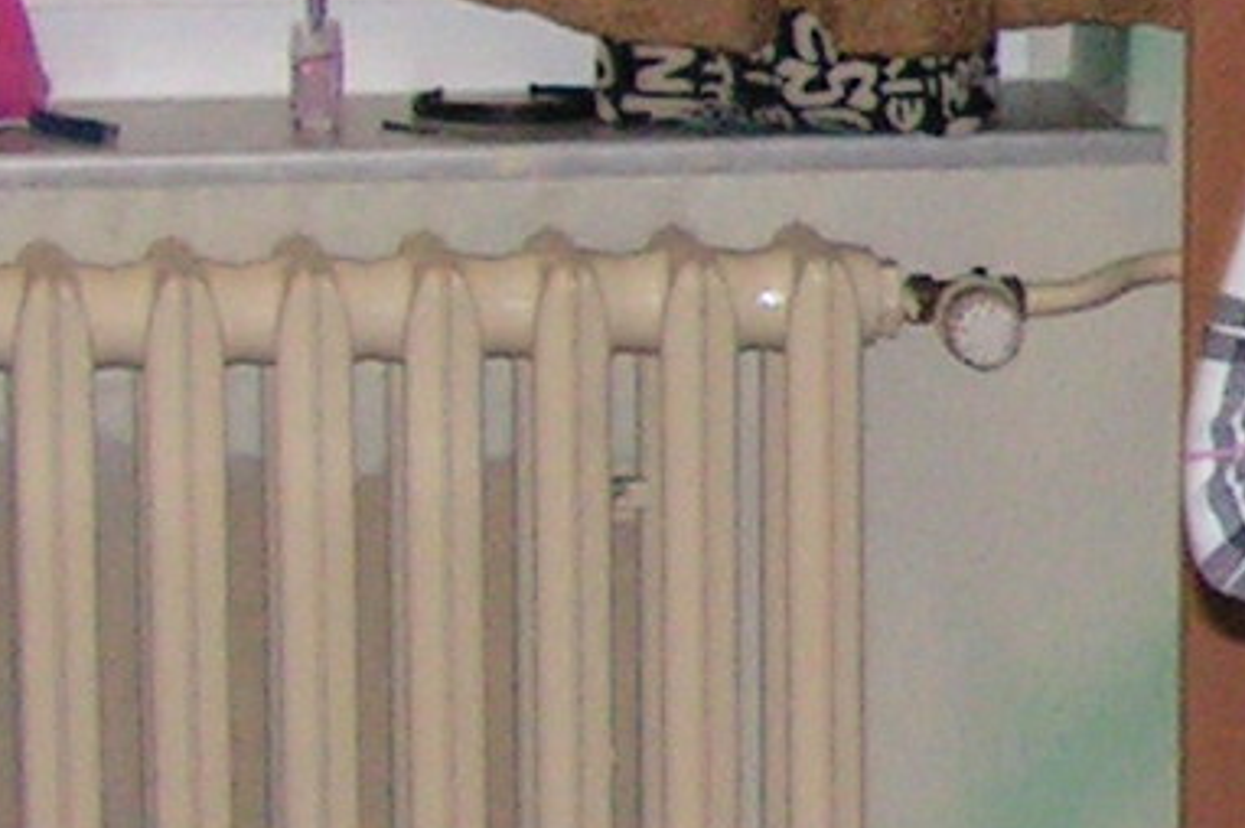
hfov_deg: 9.7
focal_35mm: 201
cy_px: 287
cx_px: 2321
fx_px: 6945
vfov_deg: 6.8
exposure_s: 1/40
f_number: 3.2
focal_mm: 6
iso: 200
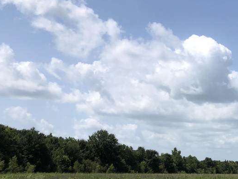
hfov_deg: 25.1
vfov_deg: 21.2
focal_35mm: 69
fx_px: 475
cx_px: 291
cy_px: 130
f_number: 1.8
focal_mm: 3.99
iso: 20
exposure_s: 1/3472
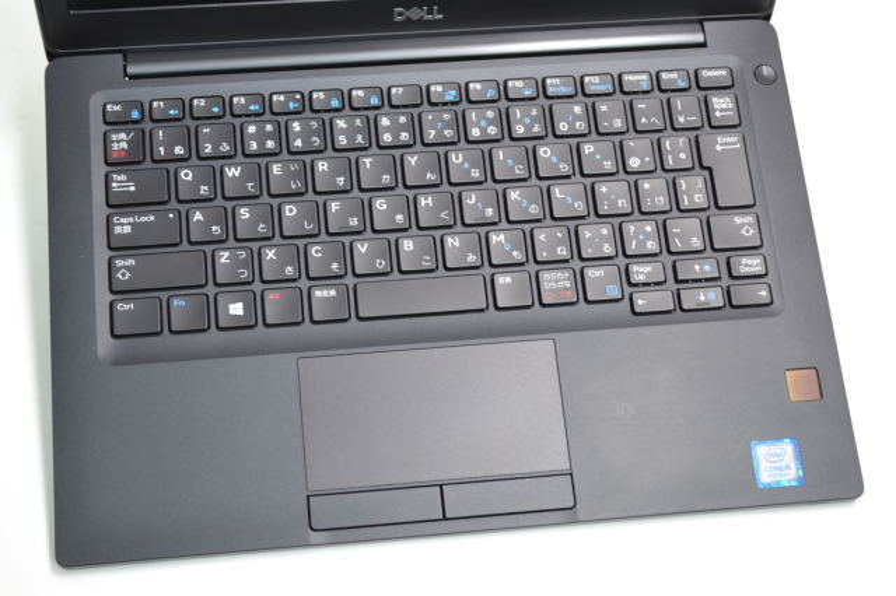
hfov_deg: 31.9
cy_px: 298
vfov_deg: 21.5
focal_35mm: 63
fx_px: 1567
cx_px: 448
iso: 100
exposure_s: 1/2.5
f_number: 5.6
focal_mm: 42
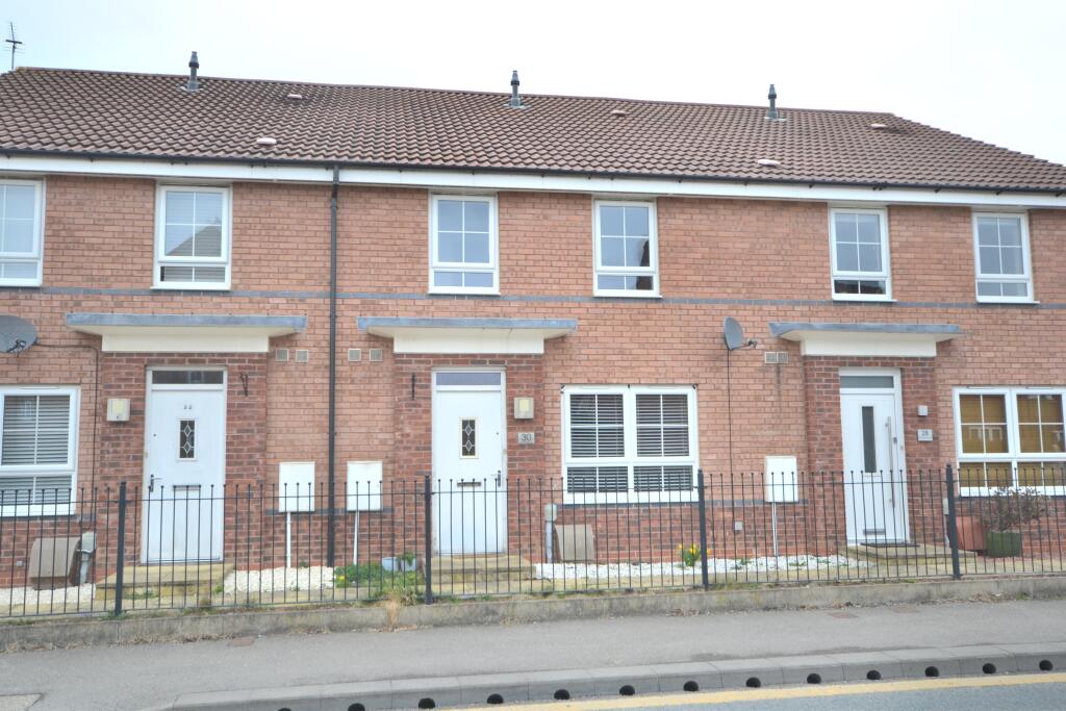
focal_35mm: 30
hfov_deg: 61.9
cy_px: 356
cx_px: 533
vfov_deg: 43.6
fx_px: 888
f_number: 5.6
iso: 220
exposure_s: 1/125
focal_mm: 20
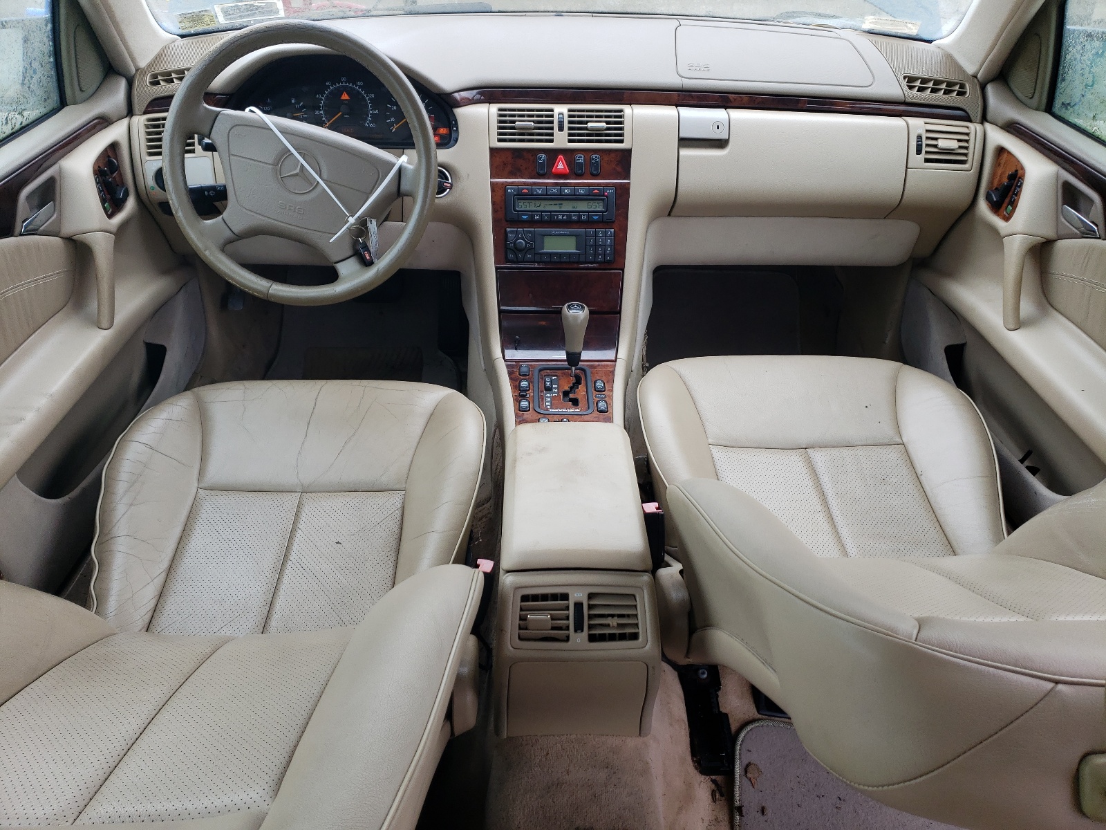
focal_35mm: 26
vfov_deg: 53.1
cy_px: 415
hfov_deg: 67.3
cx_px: 553
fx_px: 831
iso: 50
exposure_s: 1/208
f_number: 1.5
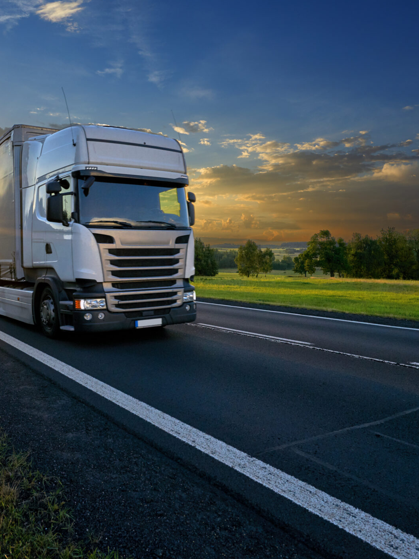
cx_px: 145
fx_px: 452
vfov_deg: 63.4
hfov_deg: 49.0
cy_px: 258
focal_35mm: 28
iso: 200
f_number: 7.1
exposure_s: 1/640
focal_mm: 16
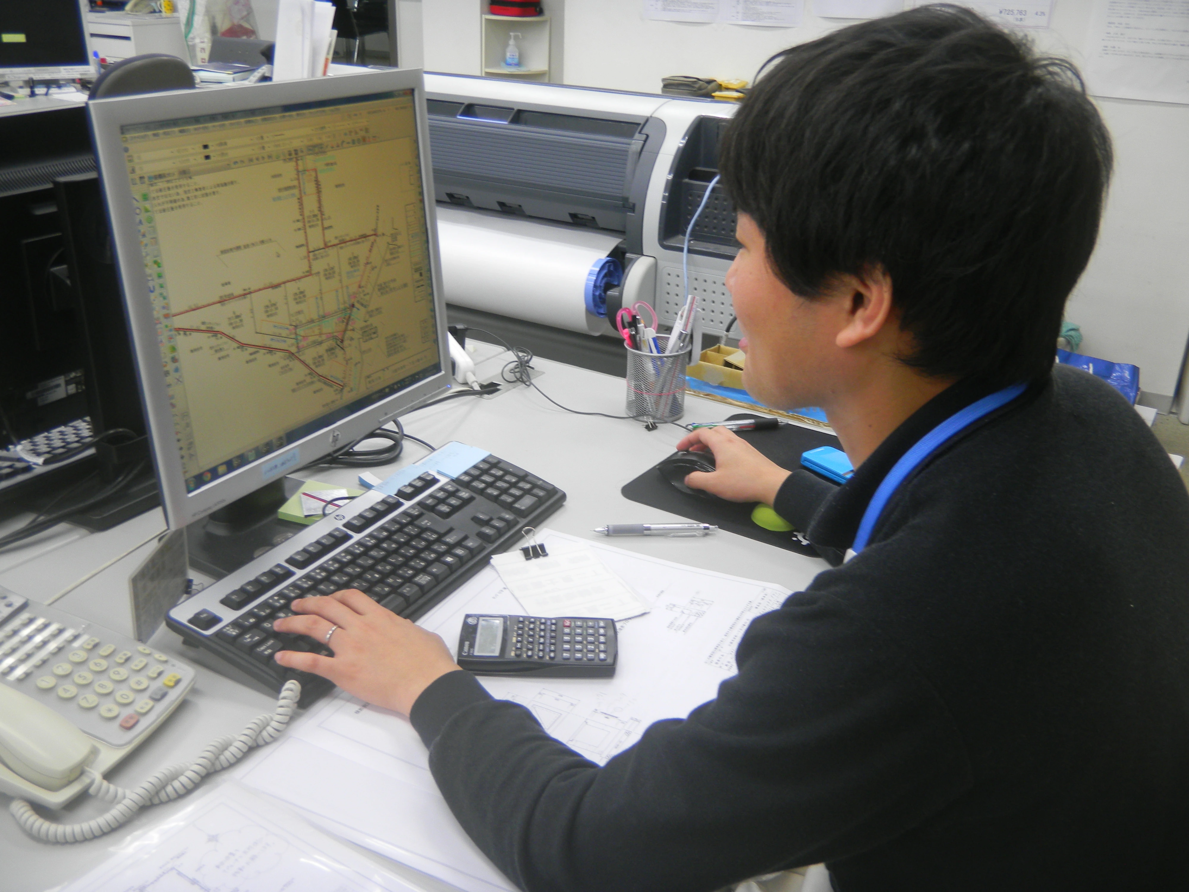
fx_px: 1133
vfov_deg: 42.9
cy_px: 446
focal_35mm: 33
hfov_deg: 55.4
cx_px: 594
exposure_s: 1/12.2
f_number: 3.9
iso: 80
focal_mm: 6
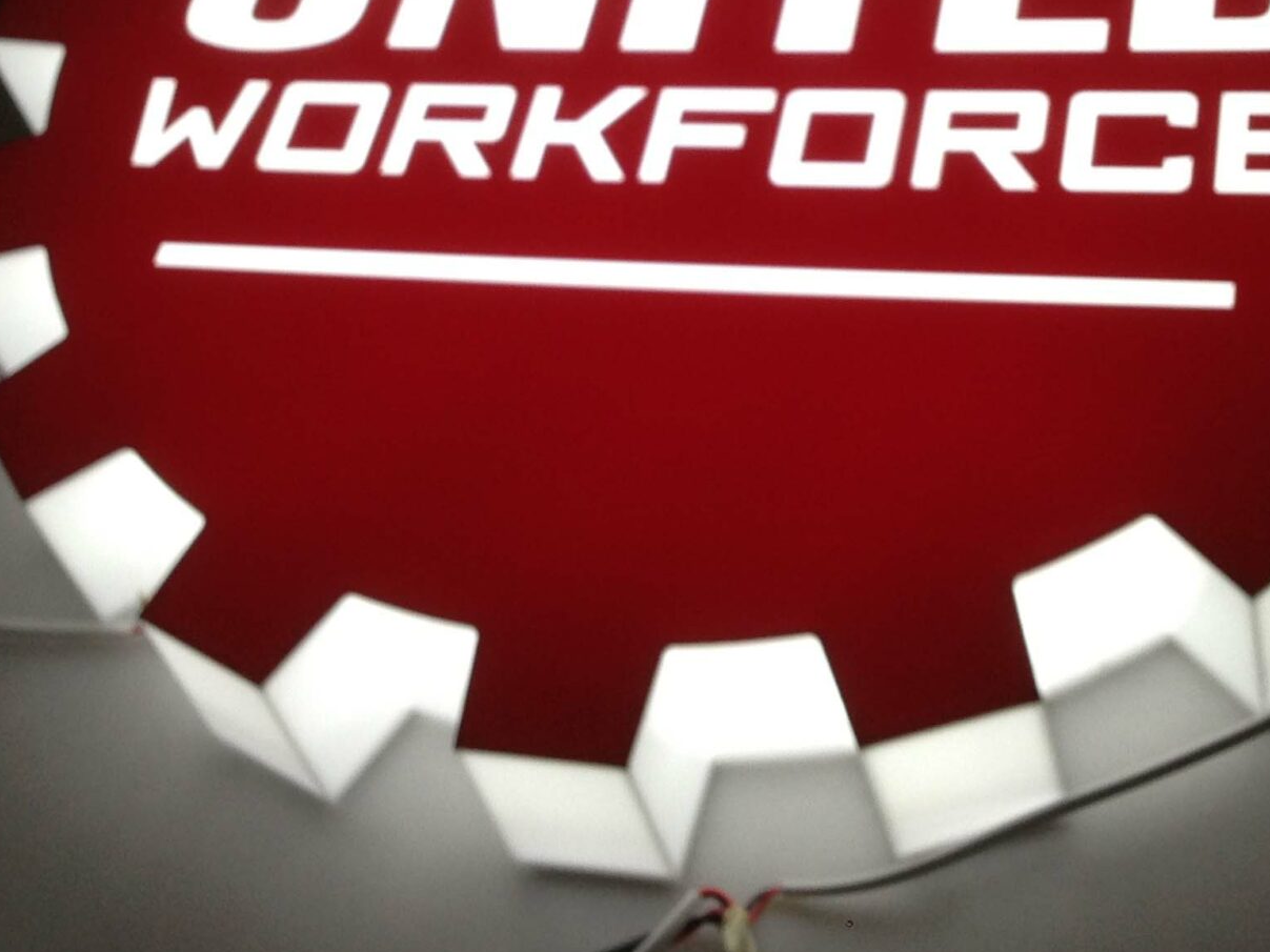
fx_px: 2568
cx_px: 629
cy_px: 74
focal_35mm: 70
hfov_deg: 27.8
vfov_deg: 20.5
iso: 80
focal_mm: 4.13
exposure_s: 1/120
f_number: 2.4
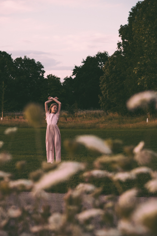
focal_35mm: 85
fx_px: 556
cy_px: 118
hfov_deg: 16.1
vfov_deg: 23.9
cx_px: 78
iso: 100
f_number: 4.5
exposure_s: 1/125
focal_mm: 85
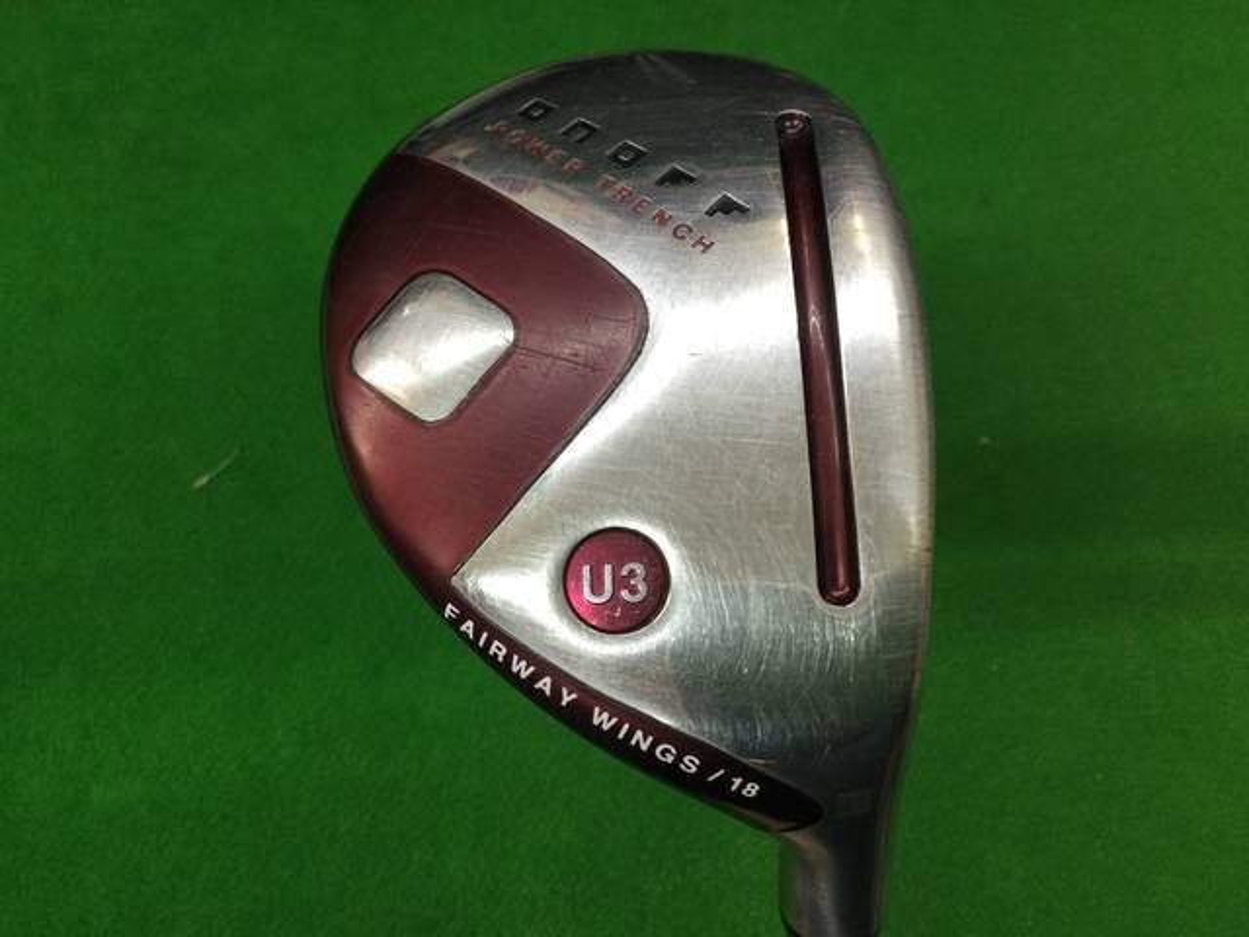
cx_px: 624
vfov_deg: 45.4
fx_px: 1119
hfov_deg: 58.4
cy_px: 468
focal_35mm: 31
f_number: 2.4
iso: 64
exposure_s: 1/30
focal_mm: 3.3
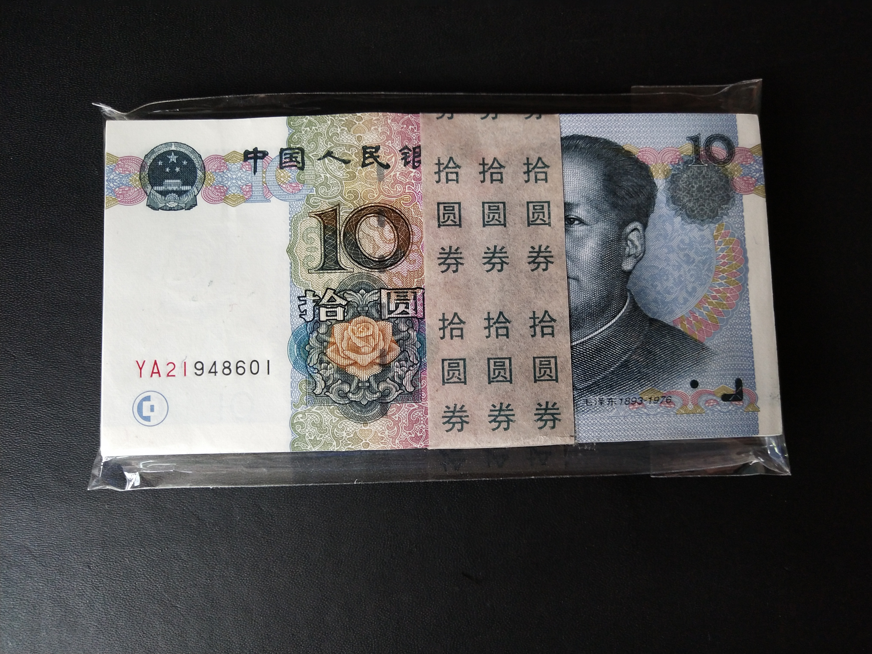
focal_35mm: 30
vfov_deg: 46.8
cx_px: 436
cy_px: 327
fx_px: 756
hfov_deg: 60.0
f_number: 1.8
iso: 230
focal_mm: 3.95
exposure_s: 1/50
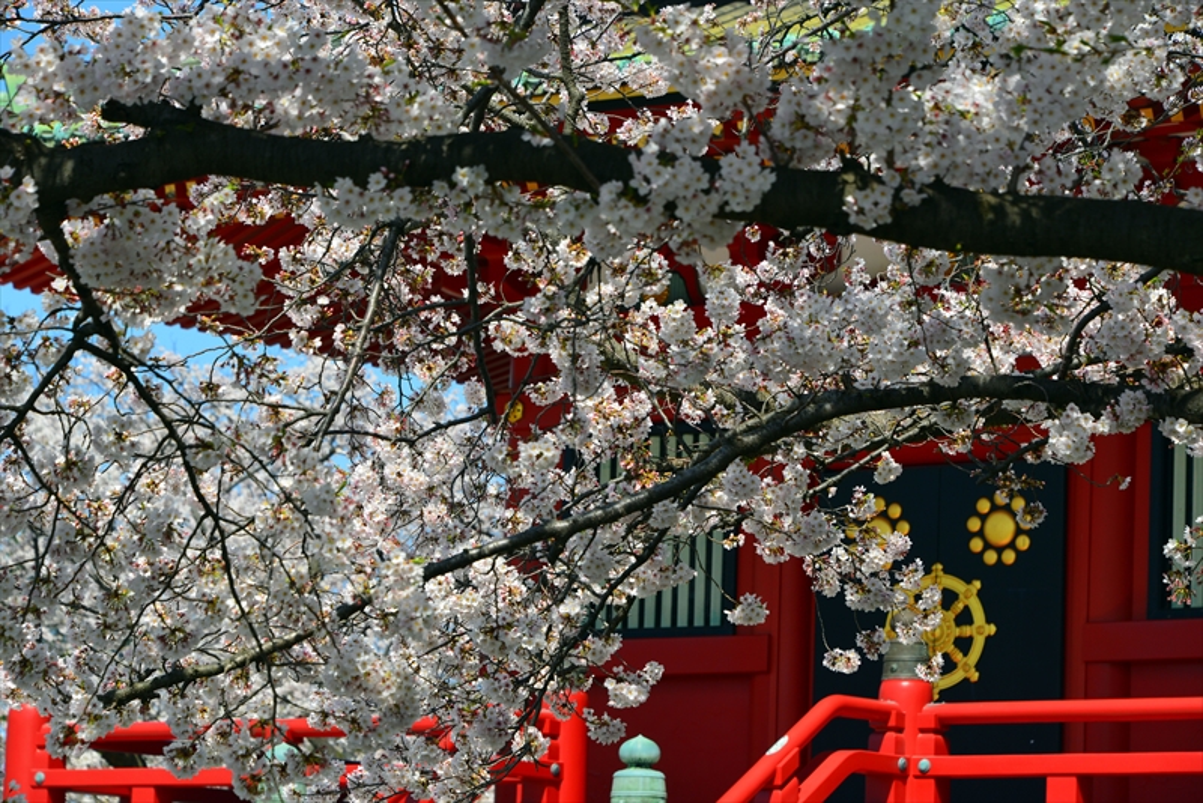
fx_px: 4513
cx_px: 602
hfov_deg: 15.2
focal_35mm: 135
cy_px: 402
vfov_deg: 10.2
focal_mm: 135
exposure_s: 1/500
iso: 400
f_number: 10
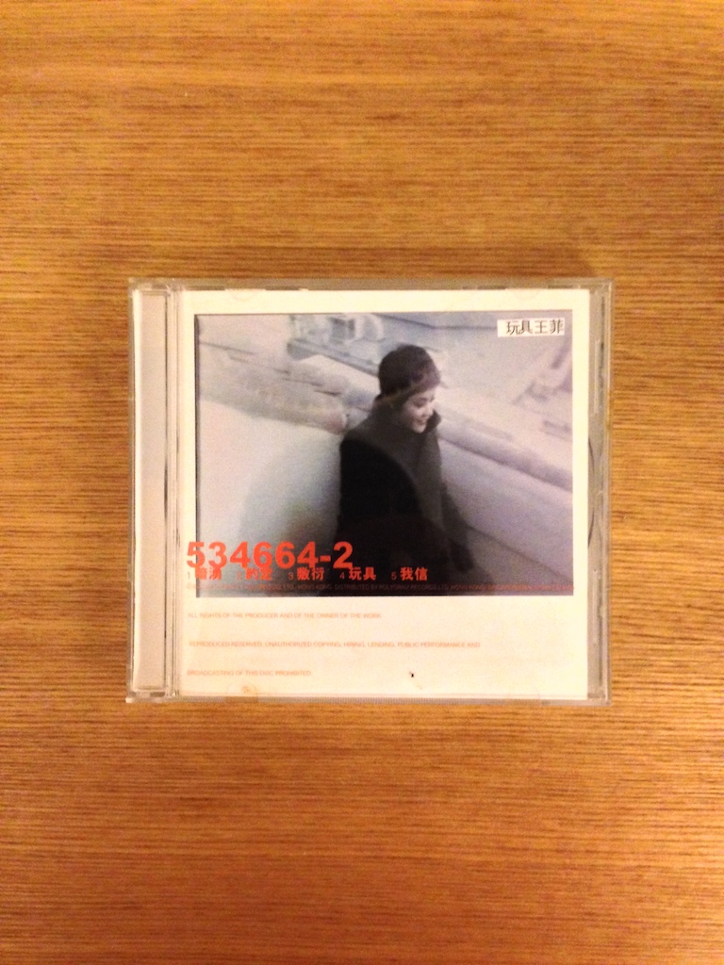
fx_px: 920
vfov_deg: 55.4
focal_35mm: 33
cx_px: 362
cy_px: 482
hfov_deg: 42.9
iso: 500
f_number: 2.4
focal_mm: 4.12
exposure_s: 1/17
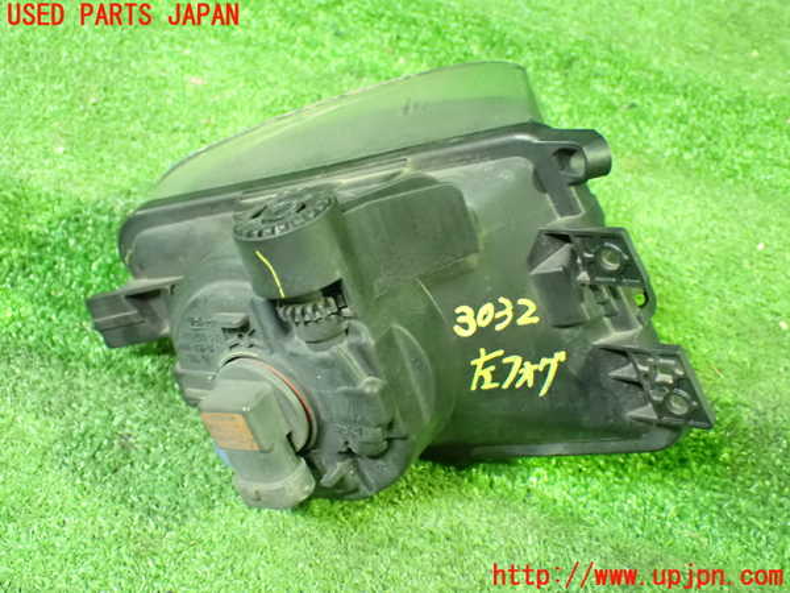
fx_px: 1004
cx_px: 395
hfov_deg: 42.9
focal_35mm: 44
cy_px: 296
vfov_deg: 32.9
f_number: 2.9
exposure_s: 1/20
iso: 1600
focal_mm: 7.84
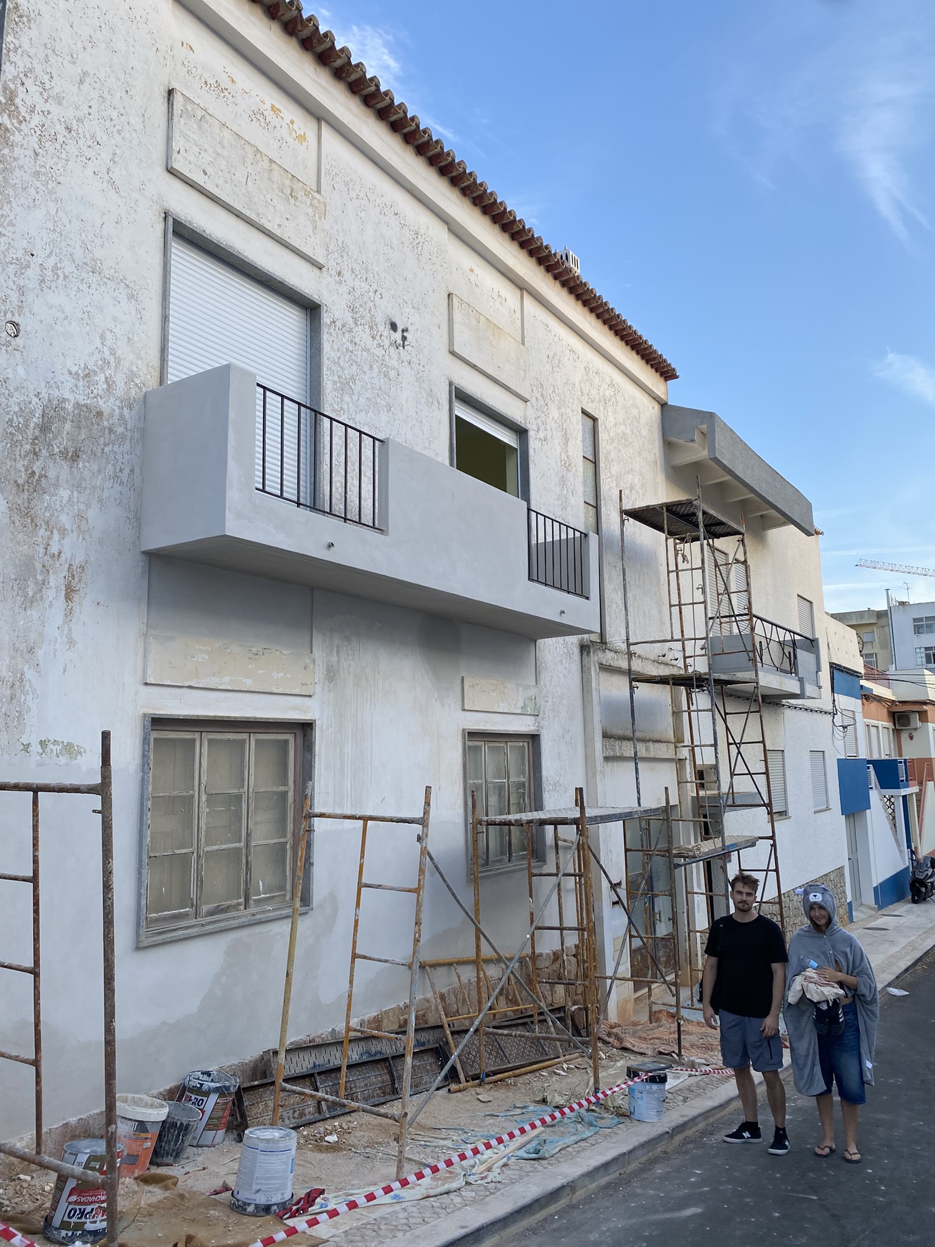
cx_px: 468
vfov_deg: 67.3
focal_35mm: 26
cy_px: 624
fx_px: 936
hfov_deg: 53.1
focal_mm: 4.25
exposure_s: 1/531
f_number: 1.8
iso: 32
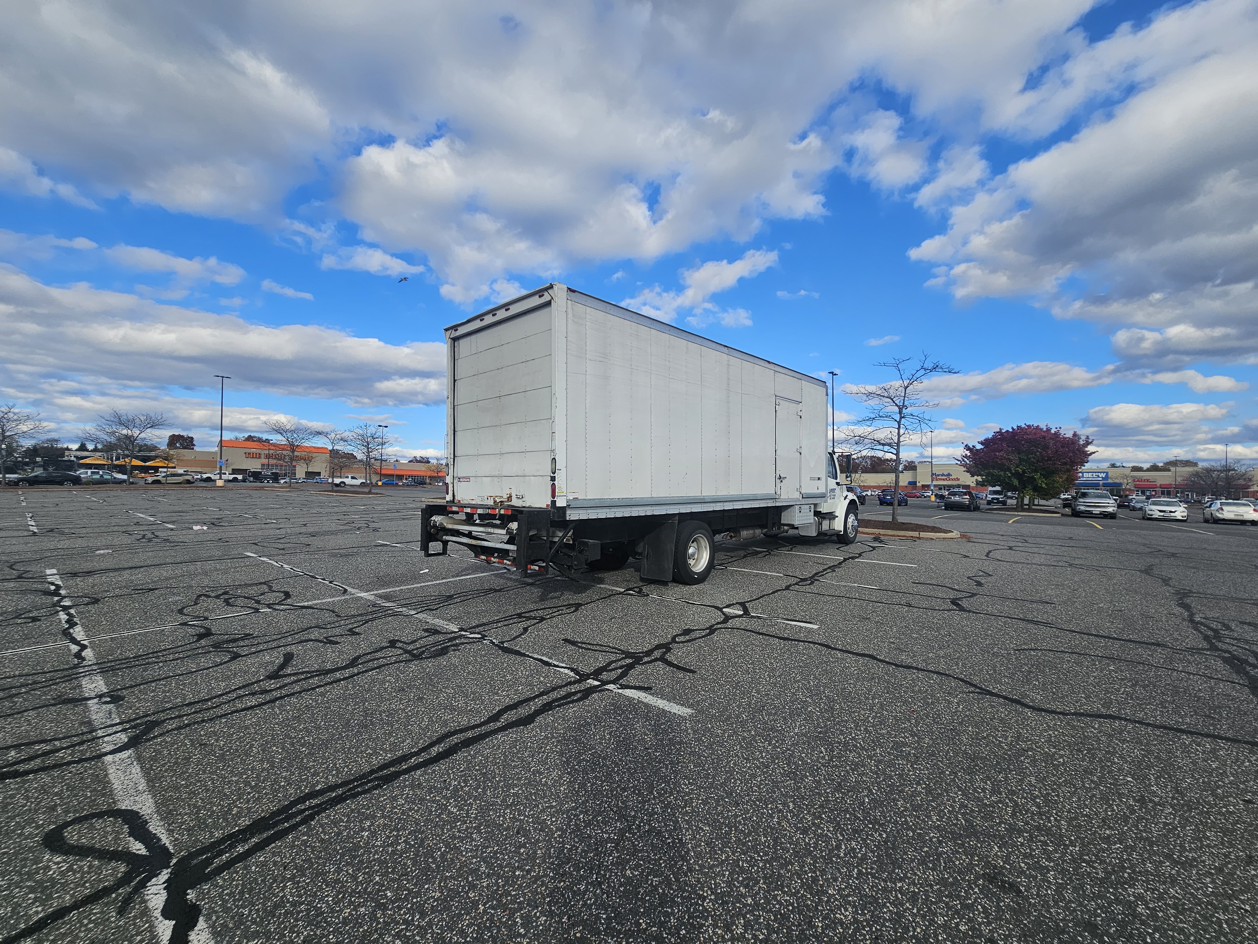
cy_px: 472
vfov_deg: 89.9
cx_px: 629
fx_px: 472
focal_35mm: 13
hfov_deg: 106.2
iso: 50
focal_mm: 2.2
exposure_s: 1/1920
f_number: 2.2
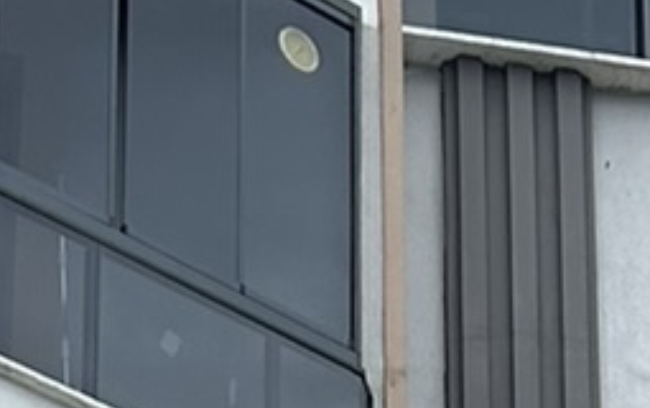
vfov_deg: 5.4
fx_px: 3919
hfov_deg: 9.5
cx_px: 505
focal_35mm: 221
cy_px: 1499
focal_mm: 5.7
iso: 50
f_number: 1.5
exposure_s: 1/1669
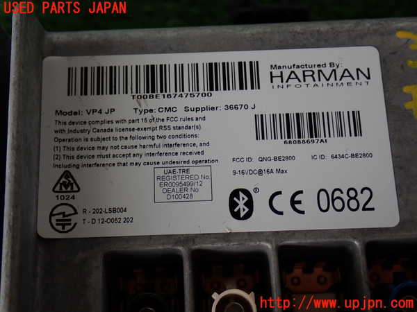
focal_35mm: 58
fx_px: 699
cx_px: 208
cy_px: 156
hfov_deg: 33.2
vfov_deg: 25.2
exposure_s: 1/80
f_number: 3.5
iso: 200
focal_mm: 10.35
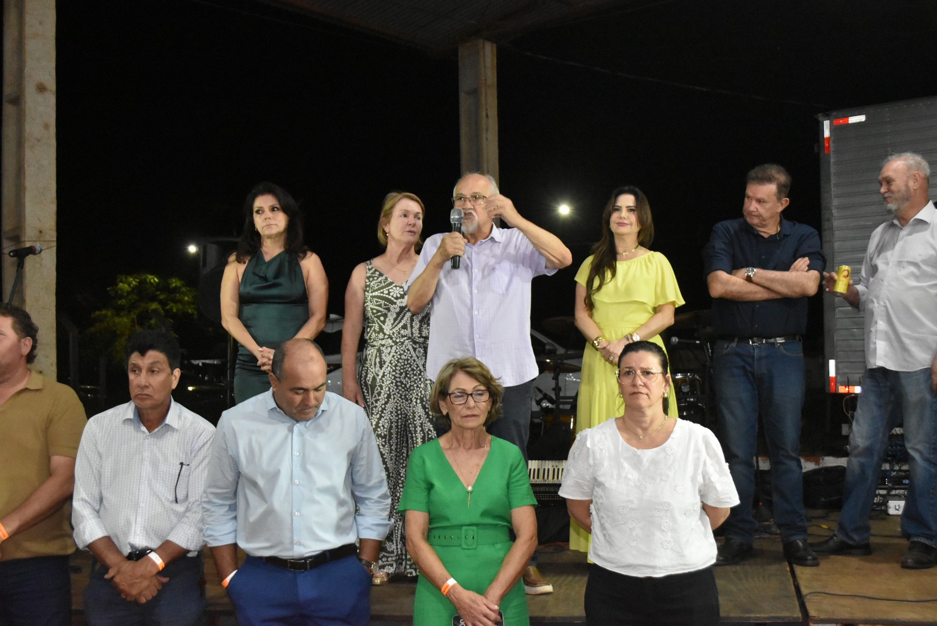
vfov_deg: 30.9
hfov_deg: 44.9
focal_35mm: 44
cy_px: 313
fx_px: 1133
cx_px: 468
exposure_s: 1/80
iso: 6400
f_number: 5
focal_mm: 29
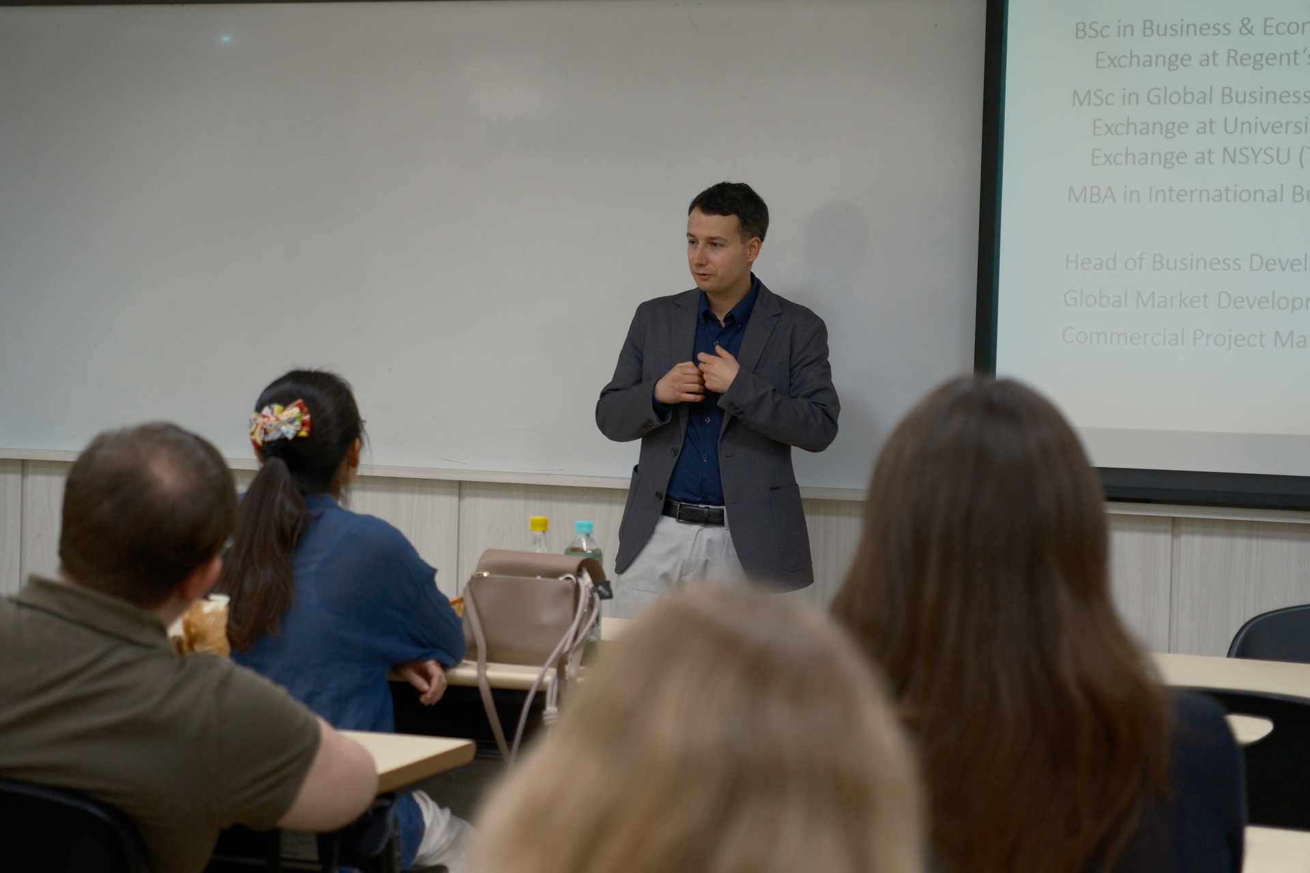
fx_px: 2729
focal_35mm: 75
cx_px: 655
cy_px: 436
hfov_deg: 27.0
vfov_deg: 18.2
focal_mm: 50
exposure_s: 1/320
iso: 1250
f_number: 2.8
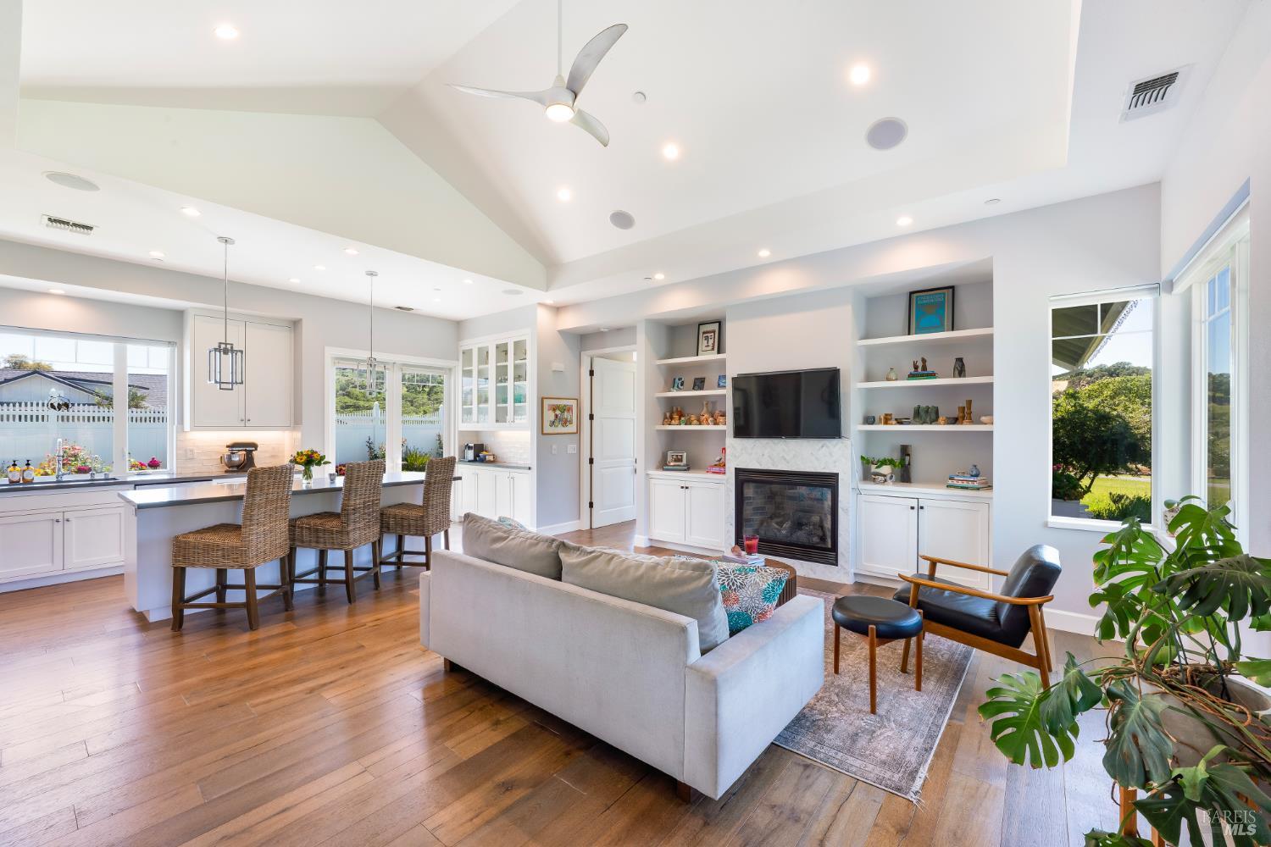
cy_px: 424
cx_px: 636
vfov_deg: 77.3
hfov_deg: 100.4
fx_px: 530
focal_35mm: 15
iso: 100
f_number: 14
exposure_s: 1/2.5
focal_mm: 15
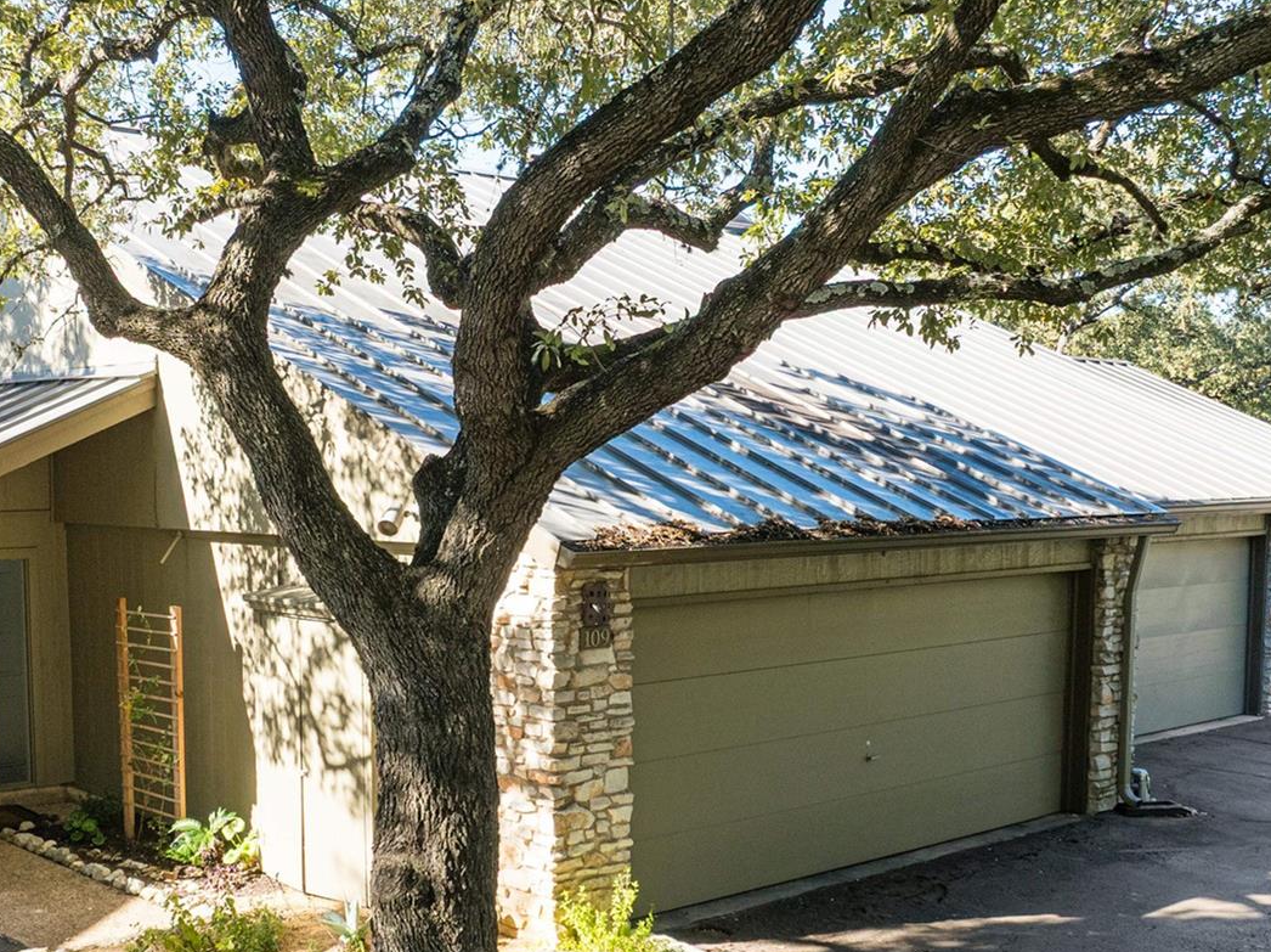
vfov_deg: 30.6
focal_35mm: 47
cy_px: 655
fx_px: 1725
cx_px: 516
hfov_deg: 40.3
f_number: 2.8
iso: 200
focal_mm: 12.29
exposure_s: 1/640
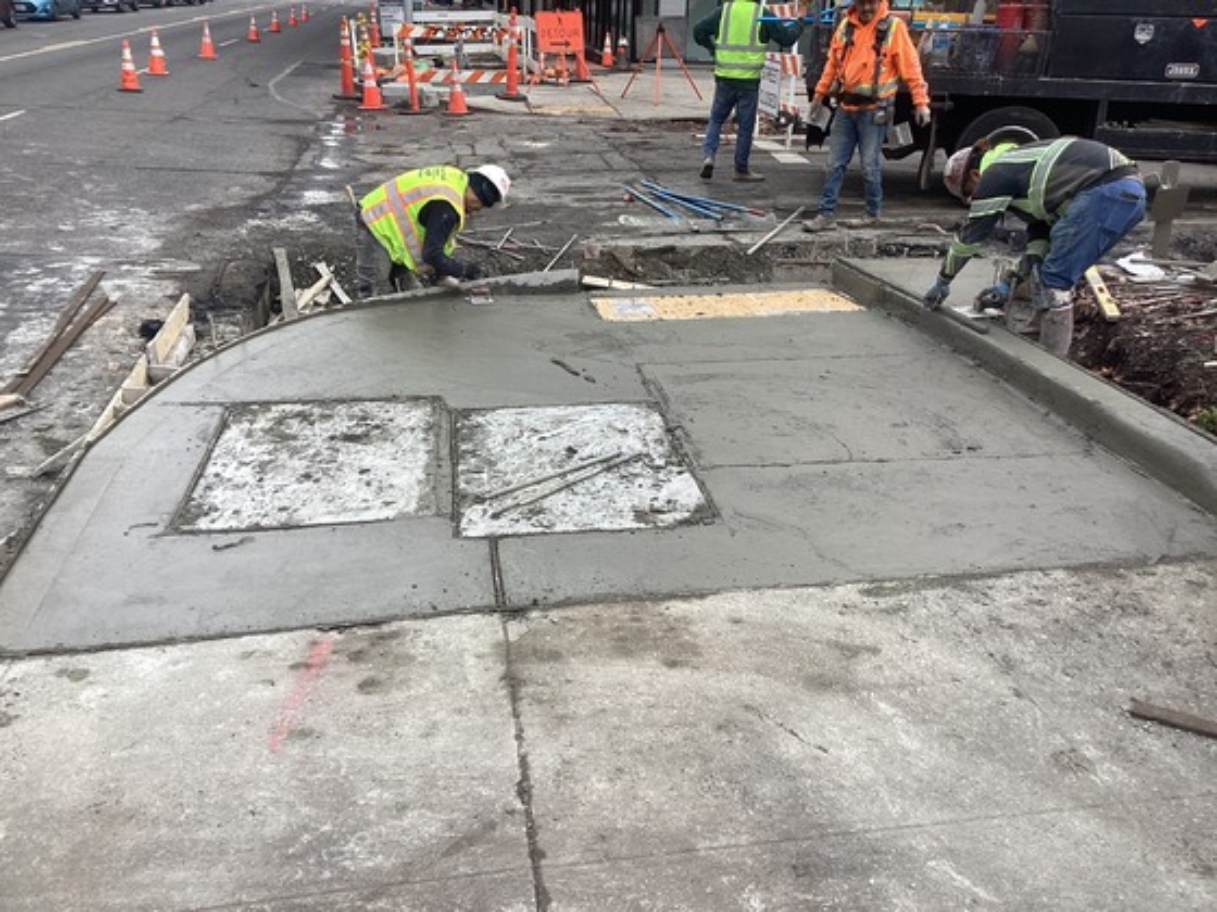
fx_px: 1090
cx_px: 608
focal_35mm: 31
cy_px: 456
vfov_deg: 45.4
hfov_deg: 58.4
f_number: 2.4
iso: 25
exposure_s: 1/156
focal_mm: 3.3
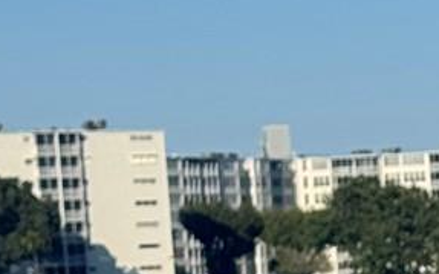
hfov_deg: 7.1
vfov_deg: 4.5
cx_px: 864
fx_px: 3396
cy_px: 663
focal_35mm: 284
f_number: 1.78
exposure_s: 1/5376
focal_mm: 6.76
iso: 64
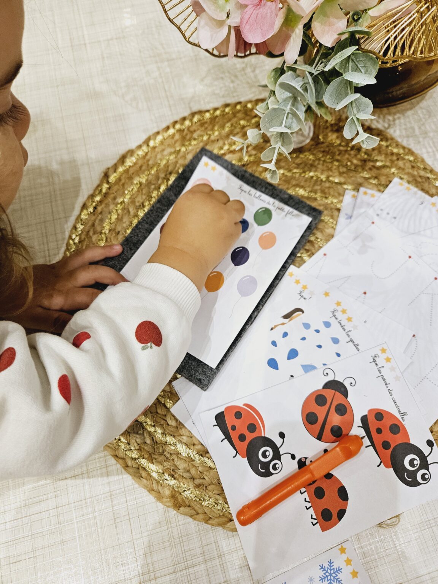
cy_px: 292
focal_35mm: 23
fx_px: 388
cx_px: 219
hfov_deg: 58.9
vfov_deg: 73.9
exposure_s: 1/100
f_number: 1.8
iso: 250
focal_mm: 5.4
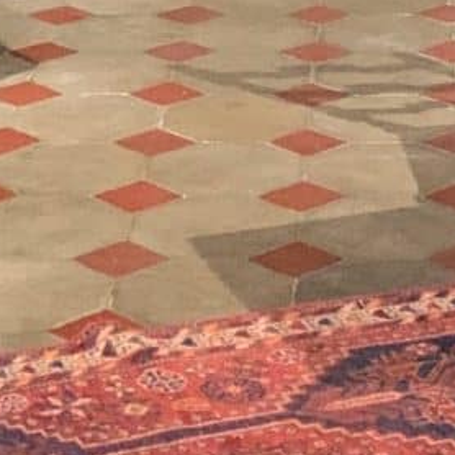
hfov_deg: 11.0
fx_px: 2364
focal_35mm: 159
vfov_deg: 8.5
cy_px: -1054
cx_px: 288
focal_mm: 4.25
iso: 400
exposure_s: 1/25
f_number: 1.8
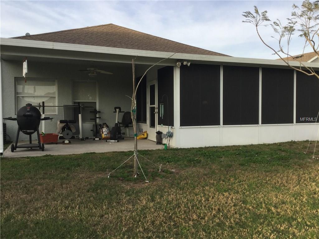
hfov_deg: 58.4
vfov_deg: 45.4
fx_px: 286
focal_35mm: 31
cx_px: 160
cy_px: 120
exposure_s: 1/399
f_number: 2.4
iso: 25
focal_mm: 3.3
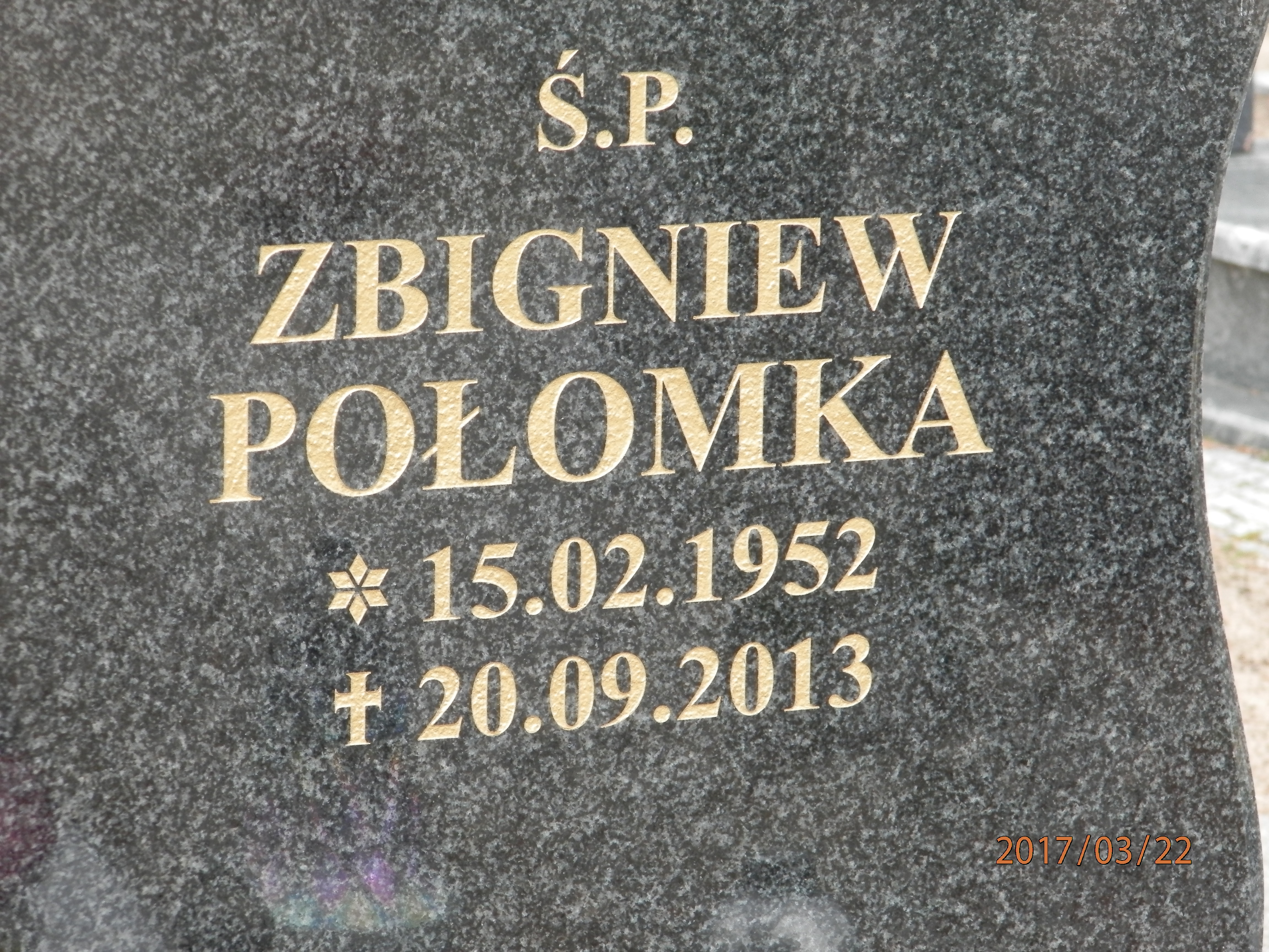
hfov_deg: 11.0
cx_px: 634
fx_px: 6599
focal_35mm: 180
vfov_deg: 8.2
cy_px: 476
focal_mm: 32.1
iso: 200
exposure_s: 1/80
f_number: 5.1
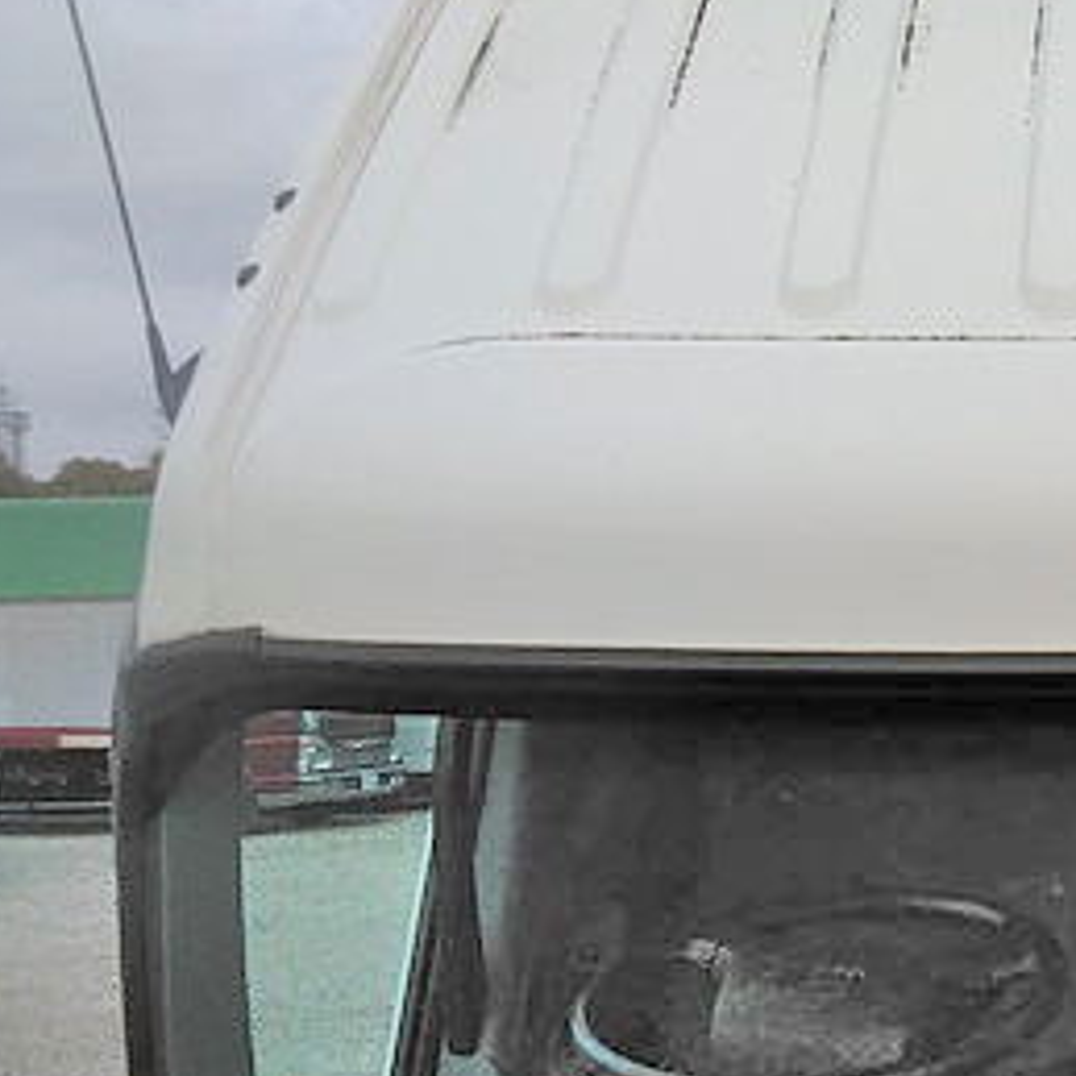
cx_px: 1296
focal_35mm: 59
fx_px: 2075
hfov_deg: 25.9
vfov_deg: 28.9
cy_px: 706
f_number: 2.2
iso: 60
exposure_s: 1/524
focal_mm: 3.46
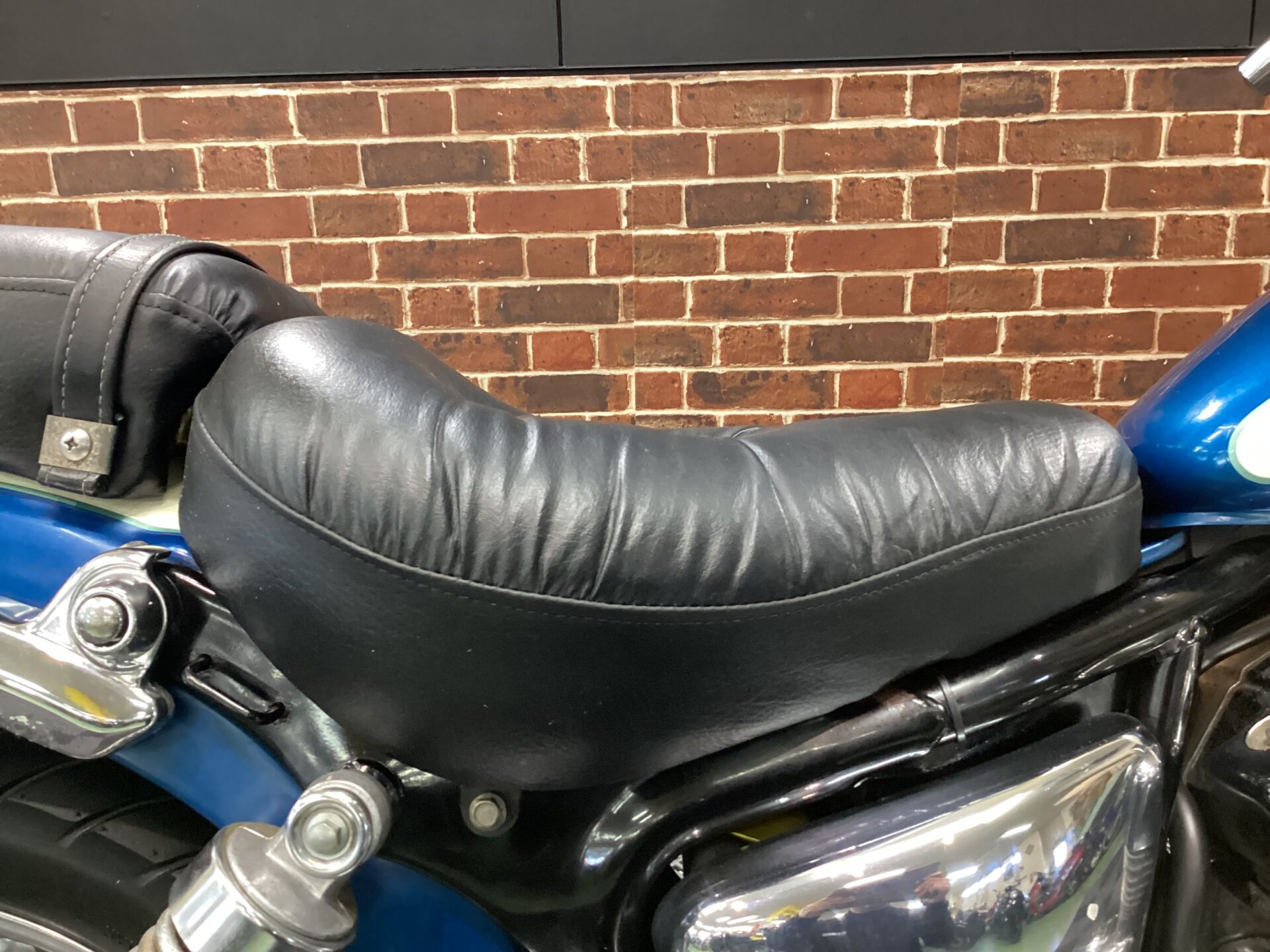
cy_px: 476
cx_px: 635
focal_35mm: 31
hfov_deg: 58.4
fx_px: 1137
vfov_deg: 45.4
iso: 400
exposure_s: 1/30
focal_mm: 3.3
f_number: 2.4
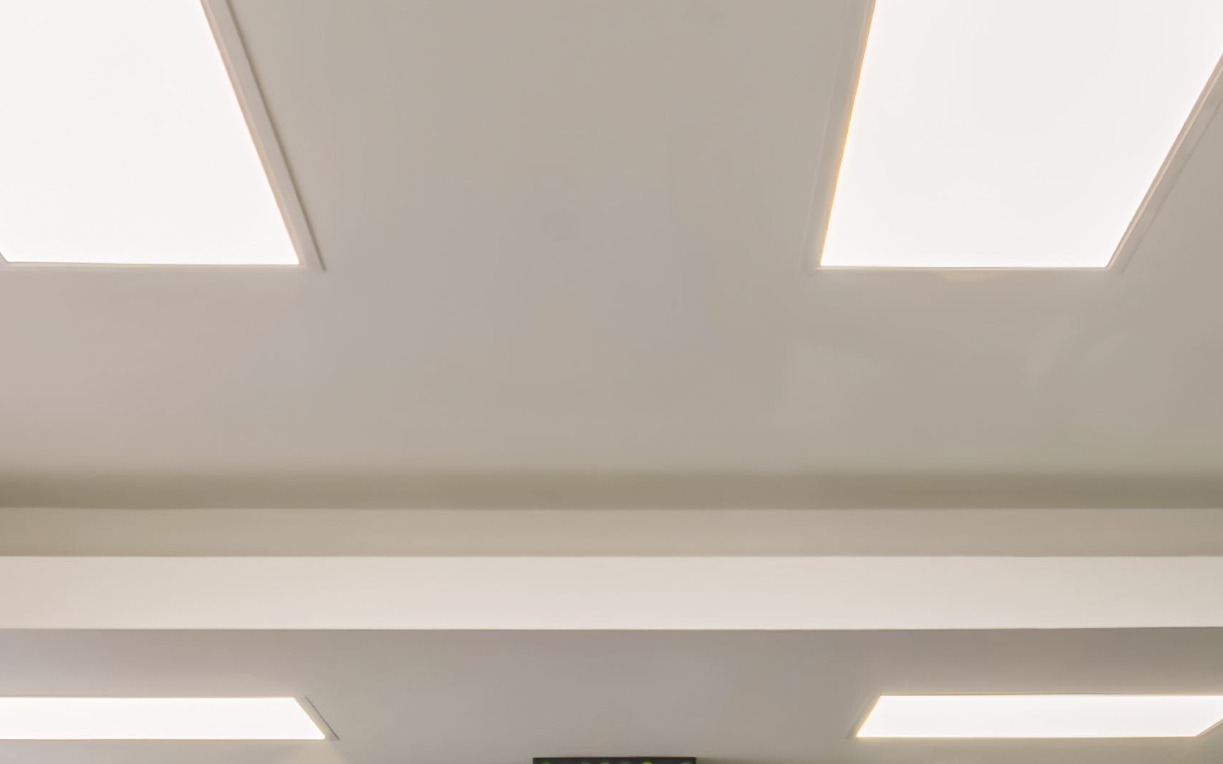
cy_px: 1121
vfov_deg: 21.3
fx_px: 1733
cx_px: 677
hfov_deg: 38.8
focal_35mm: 52
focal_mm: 14
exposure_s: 1/10
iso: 200
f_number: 9
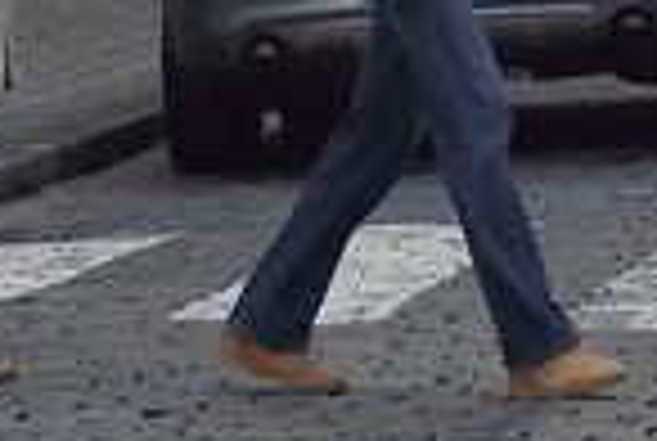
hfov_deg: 3.3
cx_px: 1357
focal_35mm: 612
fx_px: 11192
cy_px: -2844
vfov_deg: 2.1
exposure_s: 1/320
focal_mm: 56
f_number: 13
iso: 400
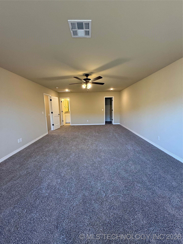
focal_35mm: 14
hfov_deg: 85.7
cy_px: 122
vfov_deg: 102.1
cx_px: 92
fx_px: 99
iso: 320
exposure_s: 1/120
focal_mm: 2.22
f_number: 2.2
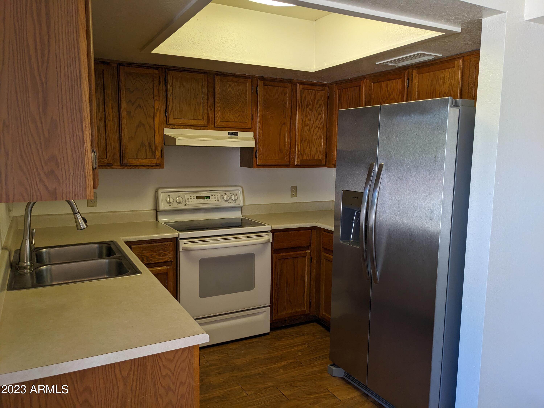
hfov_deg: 65.3
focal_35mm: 27
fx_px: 424
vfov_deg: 51.4
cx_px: 272
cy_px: 204
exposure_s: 1/120
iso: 221
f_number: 1.73
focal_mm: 4.38
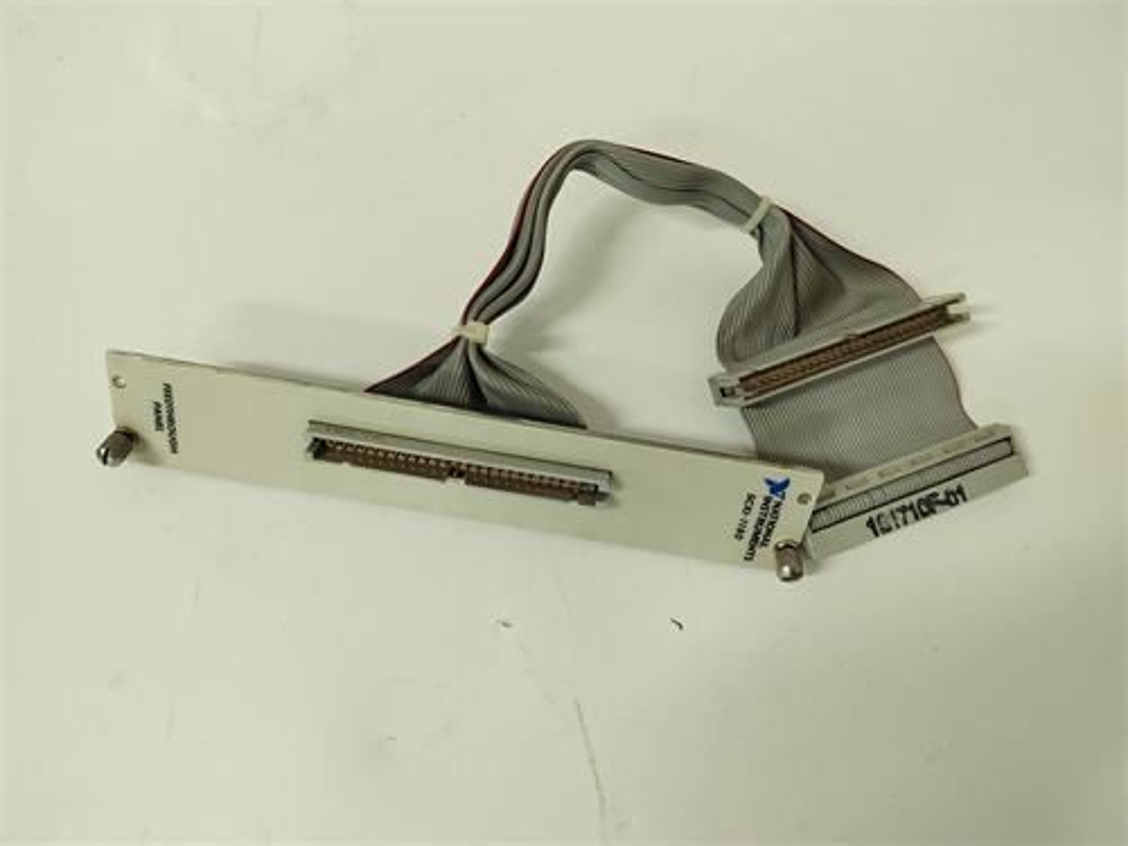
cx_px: 564
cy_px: 423
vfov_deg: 58.9
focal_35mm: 23
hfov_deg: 73.9
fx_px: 749
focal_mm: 5.52
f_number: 1.9
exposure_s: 1/100
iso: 2756
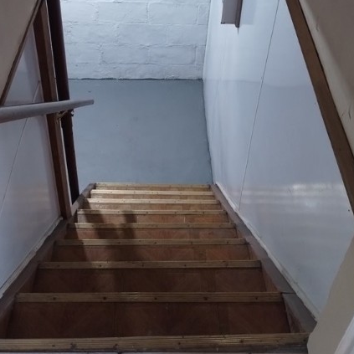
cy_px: 77
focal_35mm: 45
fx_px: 521
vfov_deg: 36.4
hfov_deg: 37.5
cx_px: 159
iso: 3106
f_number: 1.8
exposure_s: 1/20
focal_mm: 4.27
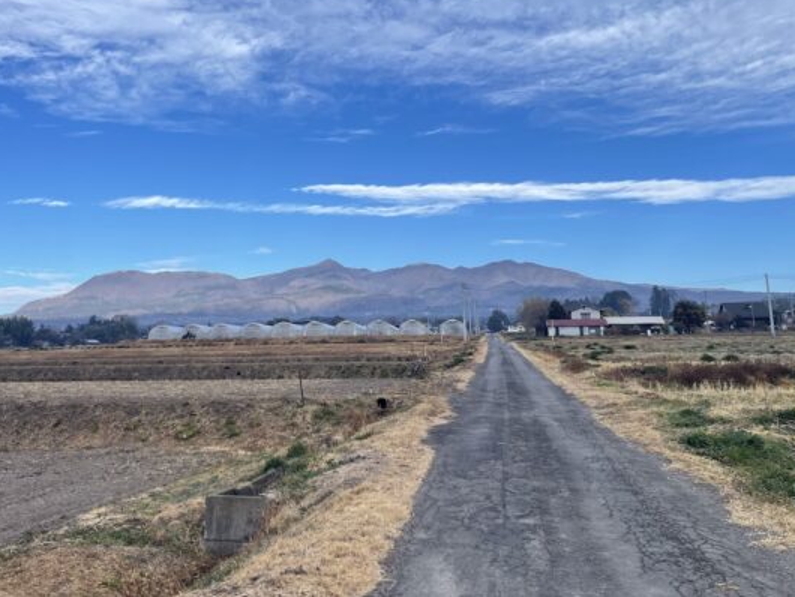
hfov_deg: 55.0
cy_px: 205
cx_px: 328
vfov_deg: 42.5
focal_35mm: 33
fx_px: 758
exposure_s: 1/2288
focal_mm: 5.1
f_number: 1.6
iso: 32
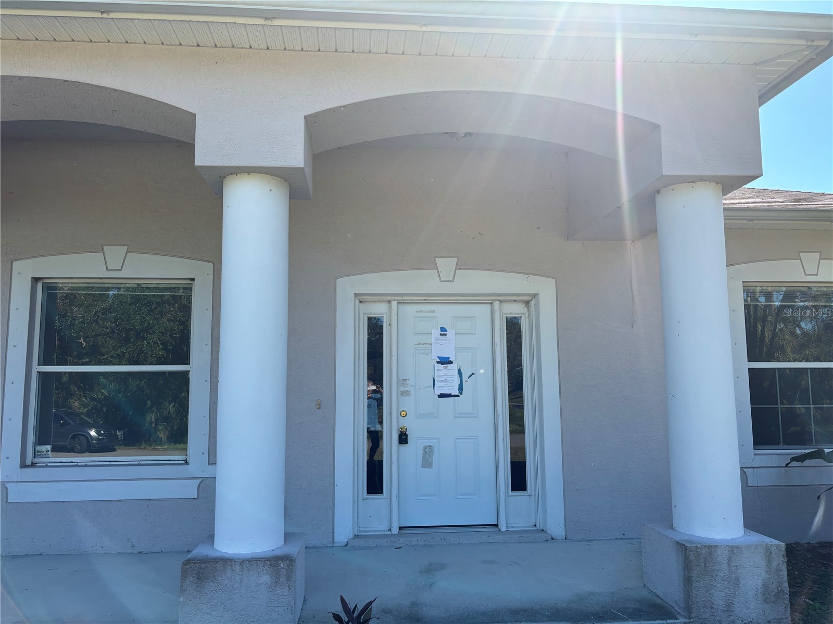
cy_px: 312
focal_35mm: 26
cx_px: 416
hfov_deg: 67.3
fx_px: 626
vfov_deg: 53.1
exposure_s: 1/1080
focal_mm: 5.96
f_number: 1.6
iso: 50
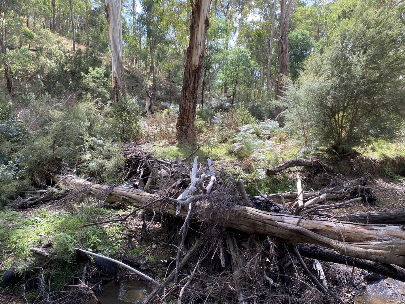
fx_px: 304
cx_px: 202
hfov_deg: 67.3
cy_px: 152
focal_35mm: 26
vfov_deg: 53.1
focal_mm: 4.25
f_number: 1.8
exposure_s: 1/339
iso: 32
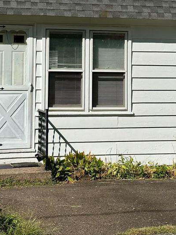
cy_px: 15
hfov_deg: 15.4
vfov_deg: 20.0
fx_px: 651
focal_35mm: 96
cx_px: 95
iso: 100
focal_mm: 6.86
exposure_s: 1/13699
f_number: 1.78
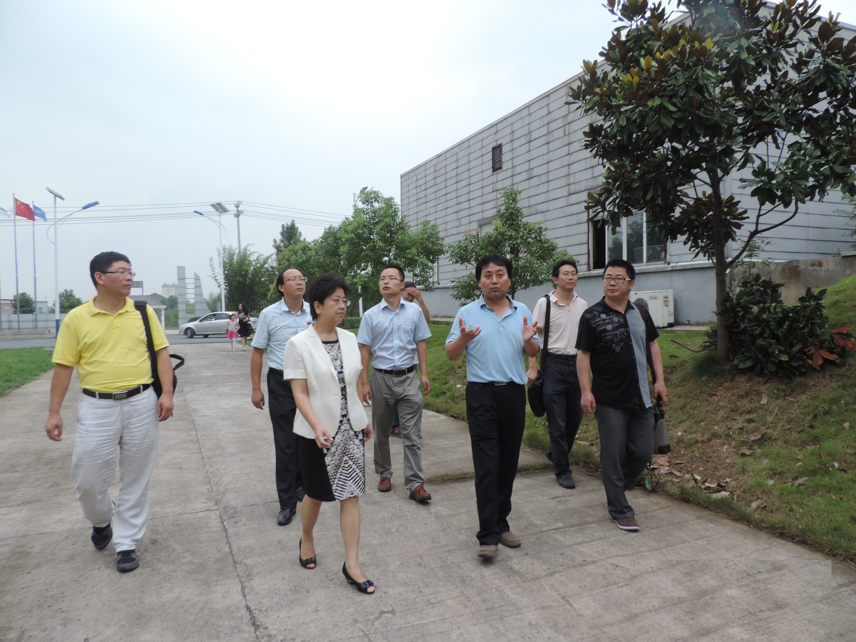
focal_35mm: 24
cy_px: 321
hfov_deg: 71.6
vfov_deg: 56.8
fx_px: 593
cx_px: 428
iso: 80
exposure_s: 1/80
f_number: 3
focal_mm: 4.3
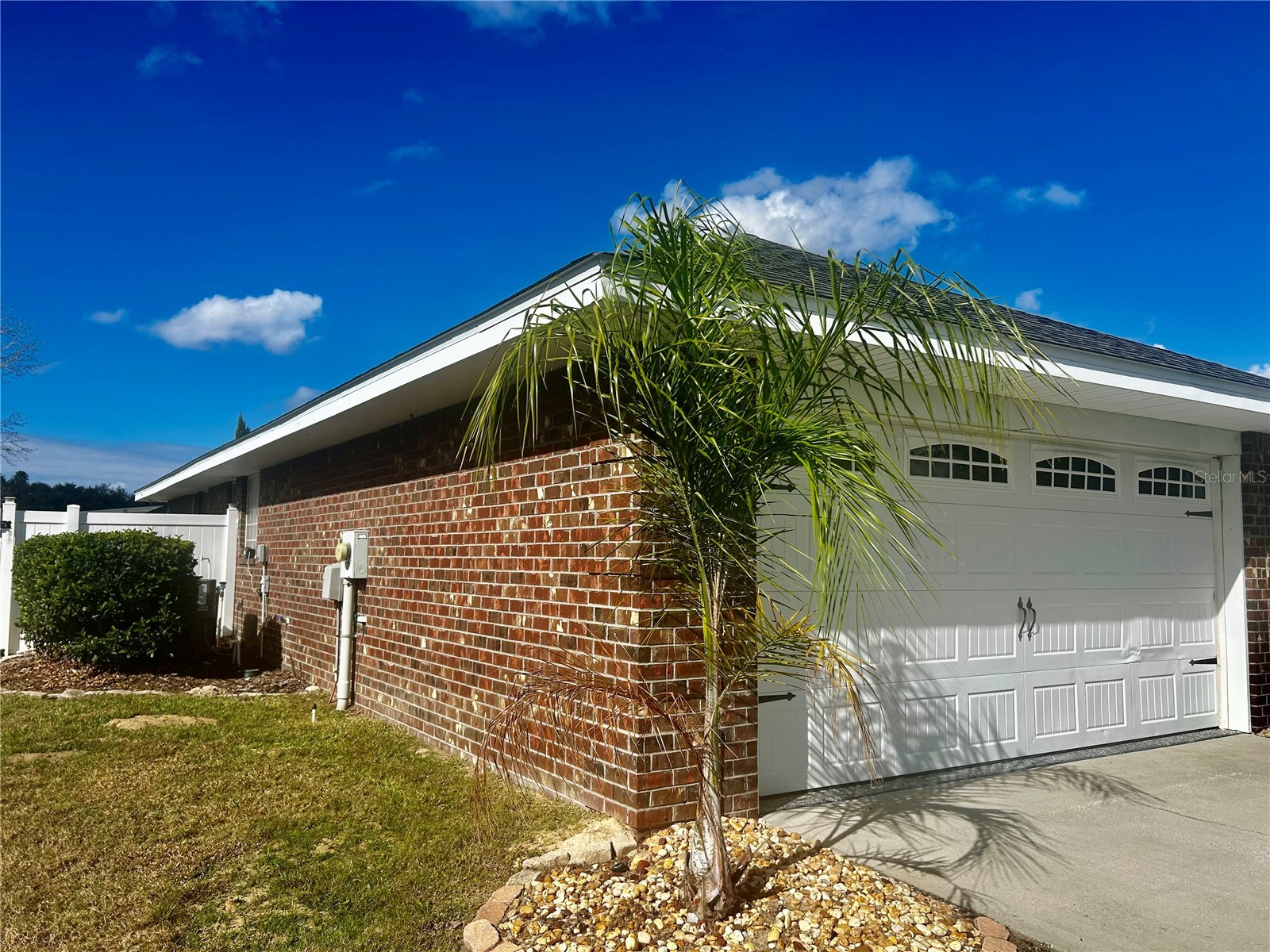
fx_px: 954
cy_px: 476
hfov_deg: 67.3
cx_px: 635
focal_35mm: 26
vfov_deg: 53.1
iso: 50
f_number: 1.5
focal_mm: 5.7
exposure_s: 1/5319
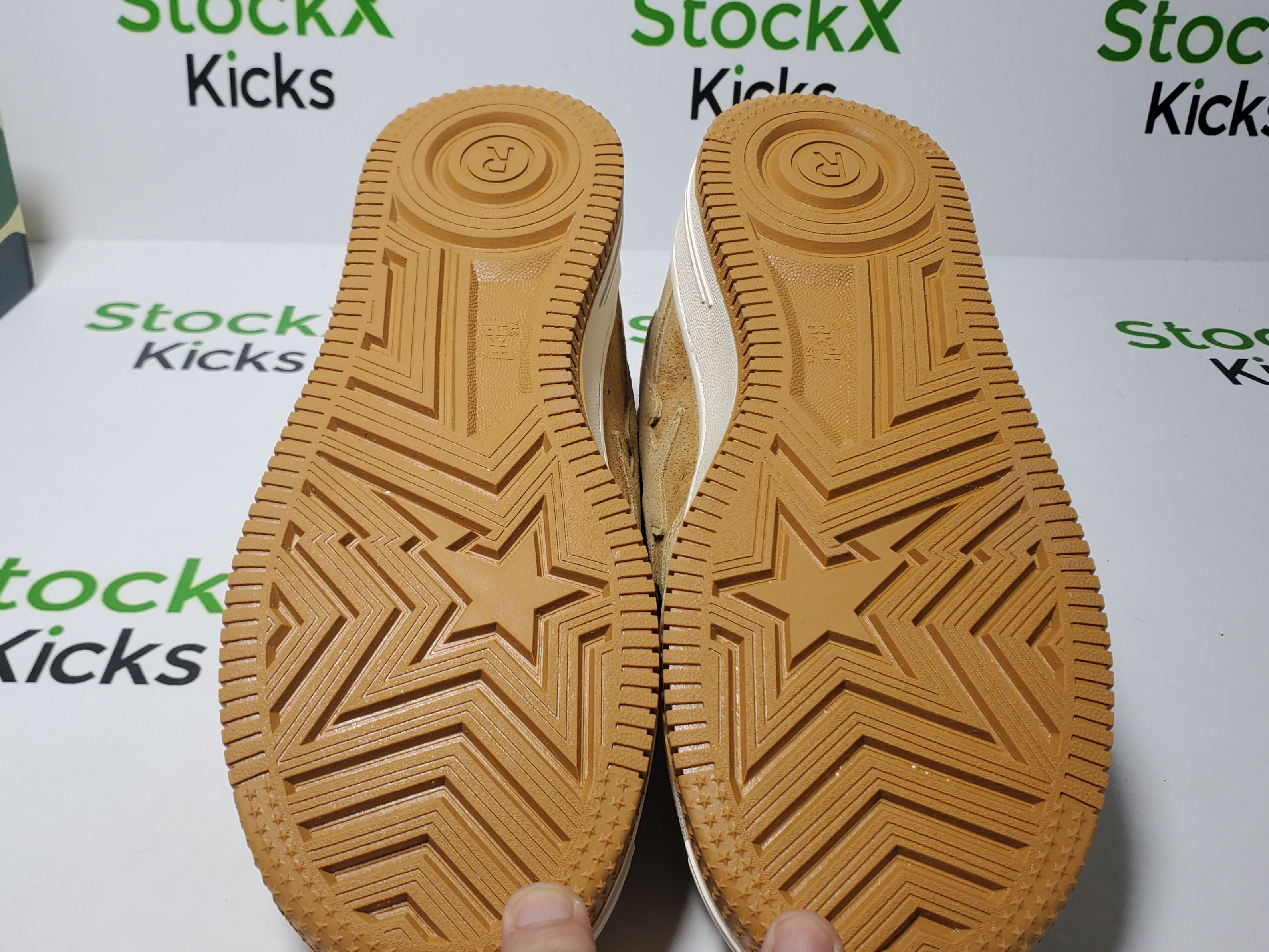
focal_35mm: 33
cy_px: 493
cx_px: 600
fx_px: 1210
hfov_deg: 55.3
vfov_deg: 42.9
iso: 50
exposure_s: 1/232
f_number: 2.4
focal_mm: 4.3
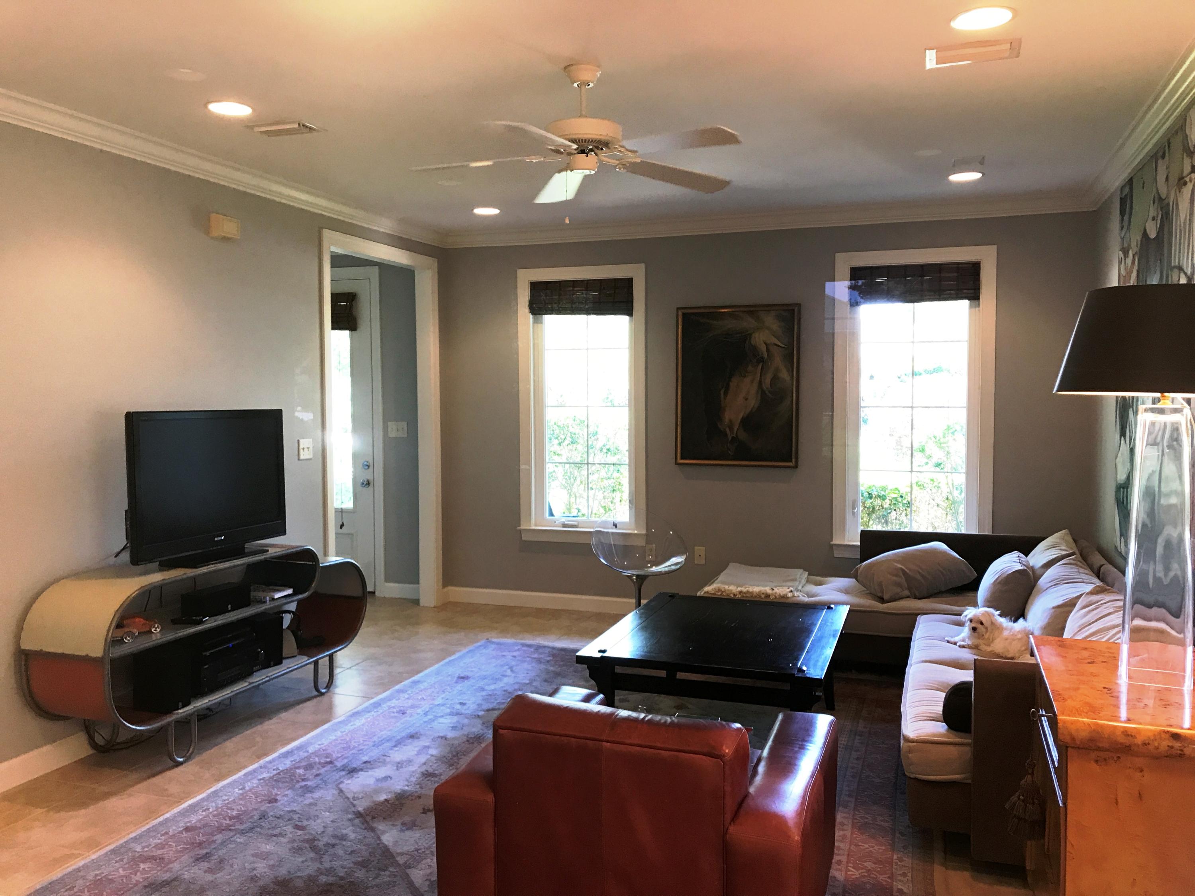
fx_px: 967
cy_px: 448
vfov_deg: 49.7
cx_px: 598
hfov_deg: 63.4
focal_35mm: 28
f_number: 1.8
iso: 32
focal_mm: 3.99
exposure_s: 1/30
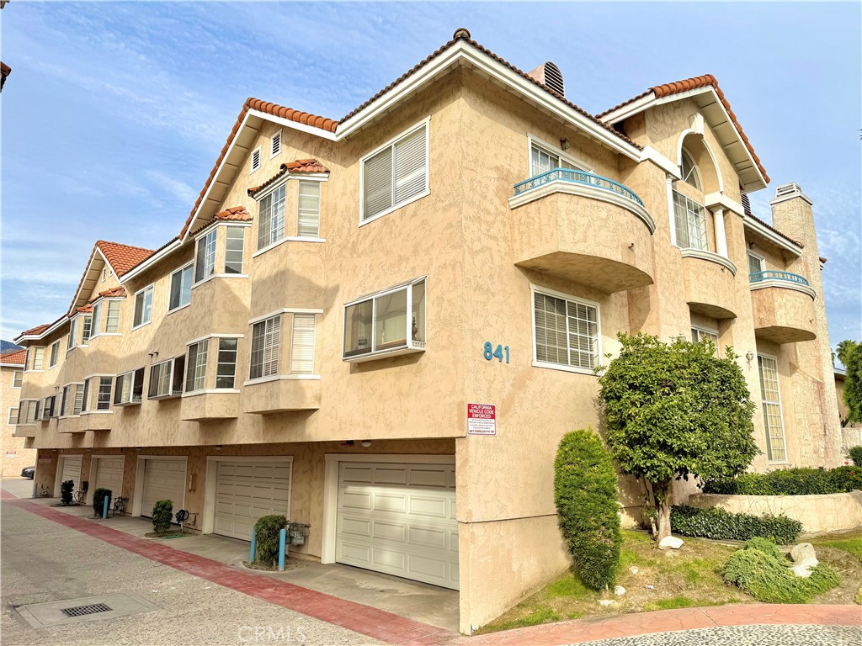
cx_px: 431
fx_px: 598
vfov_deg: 56.8
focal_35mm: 24
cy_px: 323
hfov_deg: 71.6
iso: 80
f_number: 1.78
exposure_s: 1/3759
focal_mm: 6.76
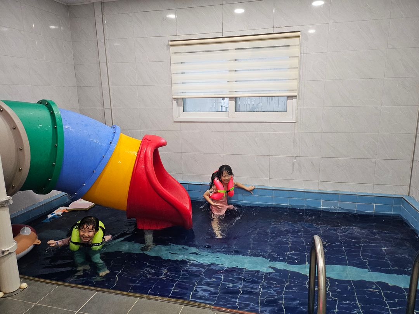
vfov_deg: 56.8
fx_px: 291
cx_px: 210
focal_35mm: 24
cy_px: 157
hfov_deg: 71.6
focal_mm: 5
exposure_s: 1/120
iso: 250
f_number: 1.8
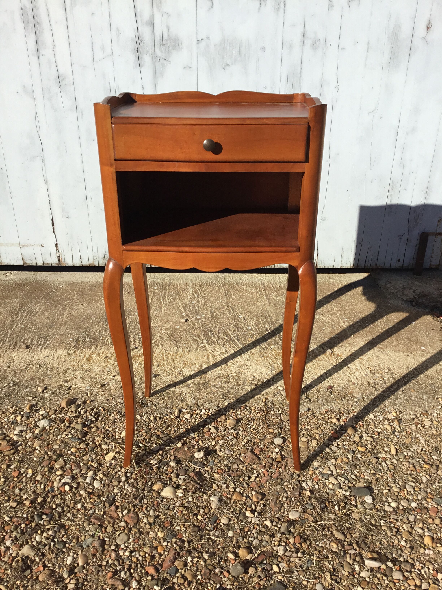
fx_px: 528
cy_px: 295
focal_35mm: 31
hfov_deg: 45.4
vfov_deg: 58.4
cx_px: 221
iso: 25
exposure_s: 1/1942
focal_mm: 3.3
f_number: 2.4
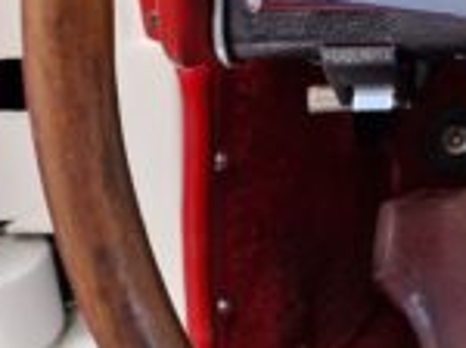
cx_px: 898
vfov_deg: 11.9
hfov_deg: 13.9
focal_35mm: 123
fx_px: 1653
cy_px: -3
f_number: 1.8
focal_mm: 6.4
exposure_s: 1/180
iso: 50
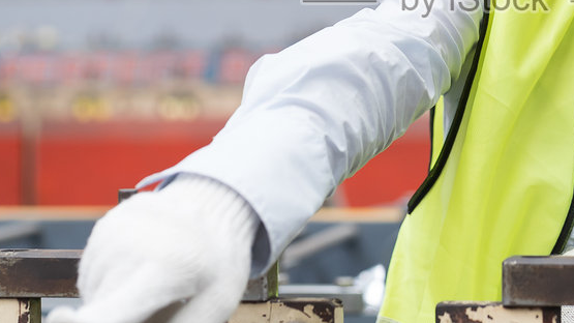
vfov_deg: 8.0
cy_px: -49
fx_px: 2298
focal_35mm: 151
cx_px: 473
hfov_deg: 14.1
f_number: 2.5
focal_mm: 50
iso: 500
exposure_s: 1/250
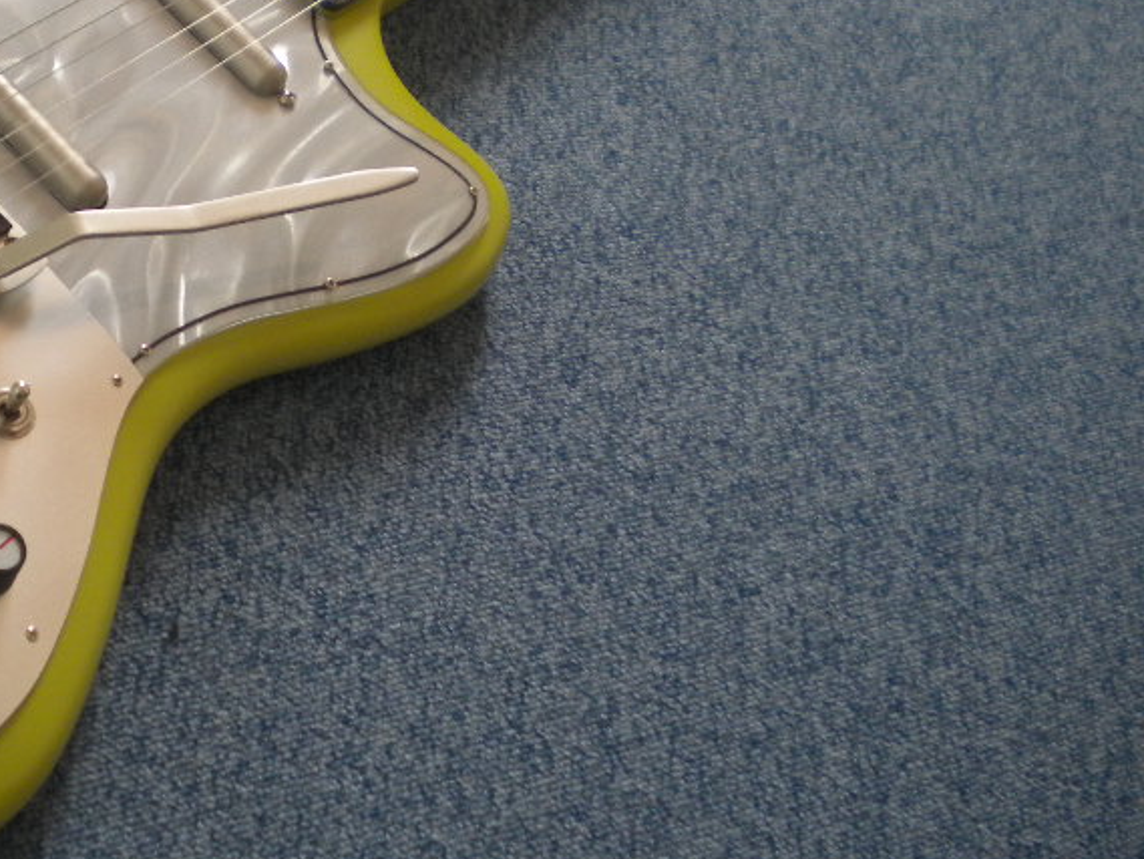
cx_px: 181
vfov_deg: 23.1
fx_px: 2082
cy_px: 245
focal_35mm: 63
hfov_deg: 29.8
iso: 200
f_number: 3.1
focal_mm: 6.3
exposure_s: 1/10.5
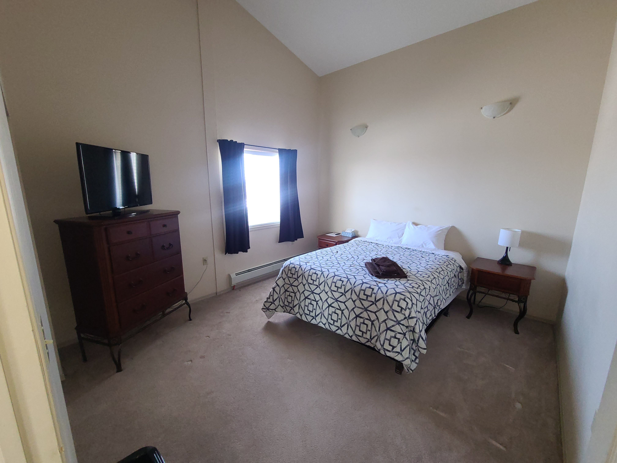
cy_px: 232
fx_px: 232
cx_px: 308
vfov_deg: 89.9
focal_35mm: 13
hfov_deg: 106.2
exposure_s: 1/60
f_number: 2.2
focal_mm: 2.2
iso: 200
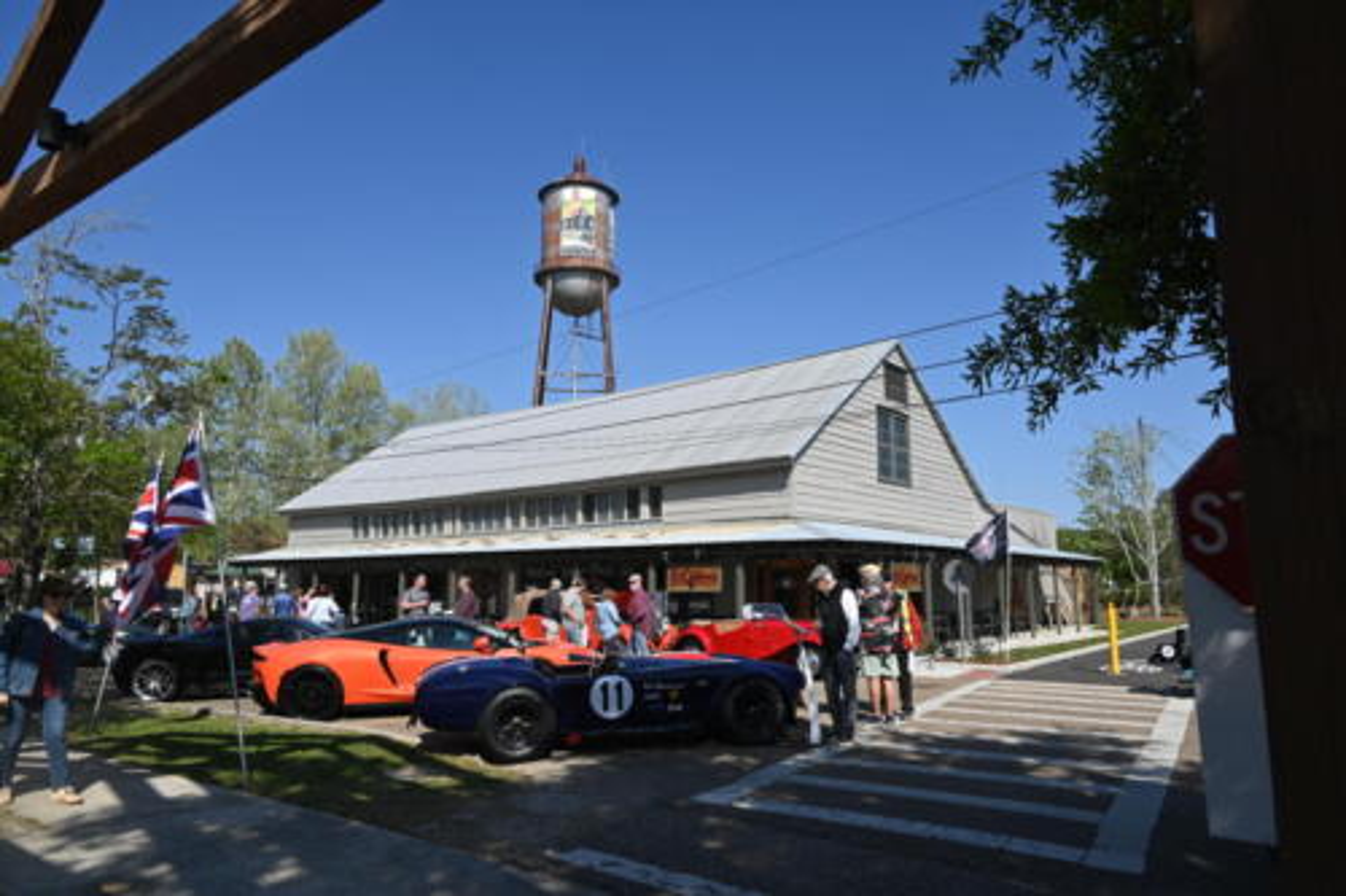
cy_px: 448
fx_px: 897
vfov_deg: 53.1
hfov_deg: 73.8
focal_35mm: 24
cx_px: 673
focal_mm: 24
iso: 100
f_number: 7.1
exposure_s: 1/400
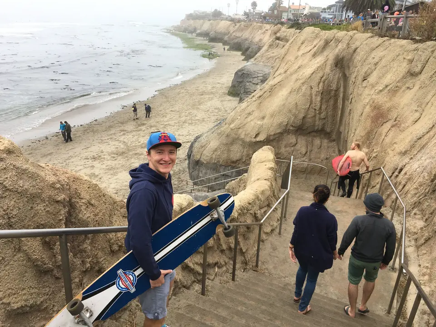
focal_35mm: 29
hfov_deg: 61.7
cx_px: 218
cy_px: 164
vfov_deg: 48.2
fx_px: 365
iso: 25
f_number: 2.2
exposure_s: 1/769
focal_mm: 4.15
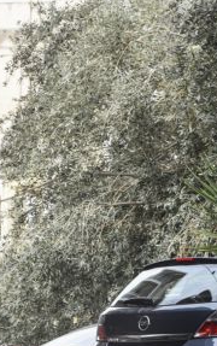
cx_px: -113
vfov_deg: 4.6
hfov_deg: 2.9
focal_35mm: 454
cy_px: 250
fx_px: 4285
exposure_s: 1/100
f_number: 13
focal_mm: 200
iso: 400
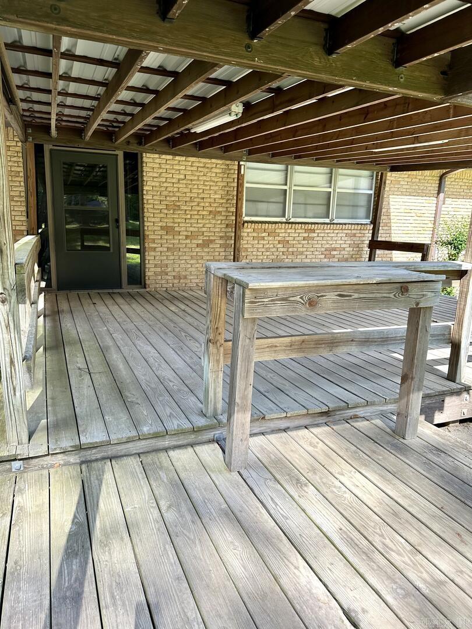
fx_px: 436
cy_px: 314
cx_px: 236
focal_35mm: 24
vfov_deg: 71.6
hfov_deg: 56.8
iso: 80
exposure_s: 1/601
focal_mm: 6.86
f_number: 1.78
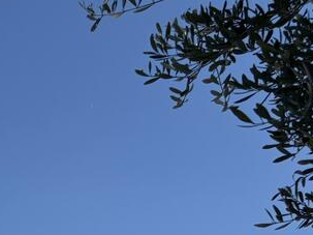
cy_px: 424
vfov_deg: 13.0
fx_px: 931
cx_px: -261
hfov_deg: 16.0
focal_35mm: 103
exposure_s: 1/5814
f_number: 1.6
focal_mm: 5.96
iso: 50
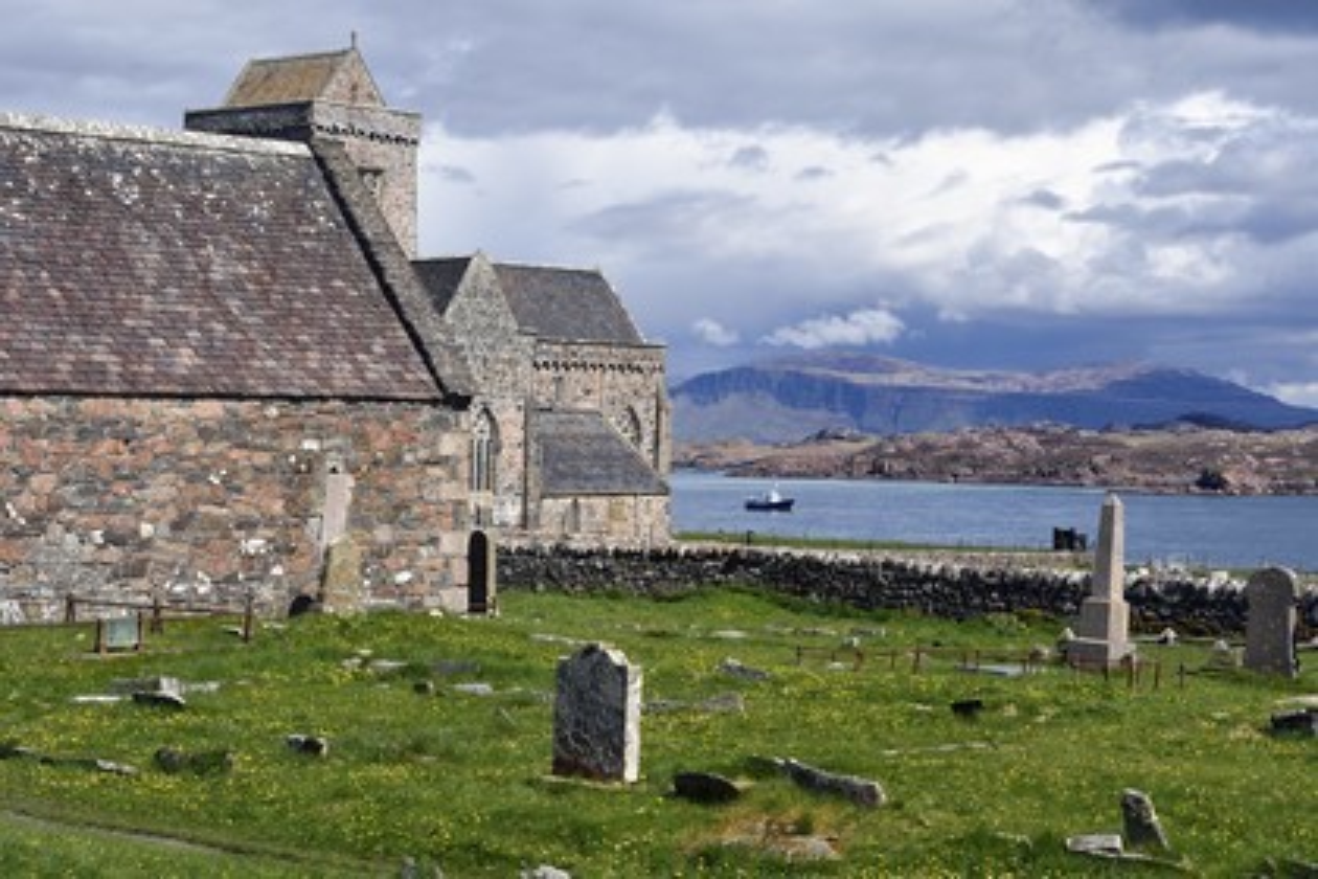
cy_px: 440
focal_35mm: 70
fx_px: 2563
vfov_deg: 19.5
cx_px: 659
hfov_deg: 28.8
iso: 200
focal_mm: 70
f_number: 13
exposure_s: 1/320
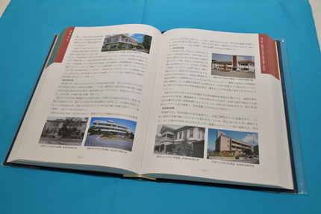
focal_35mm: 35
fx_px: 312
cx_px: 160
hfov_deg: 54.5
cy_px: 107
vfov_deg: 37.8
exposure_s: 1/80
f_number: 10
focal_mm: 35
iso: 400
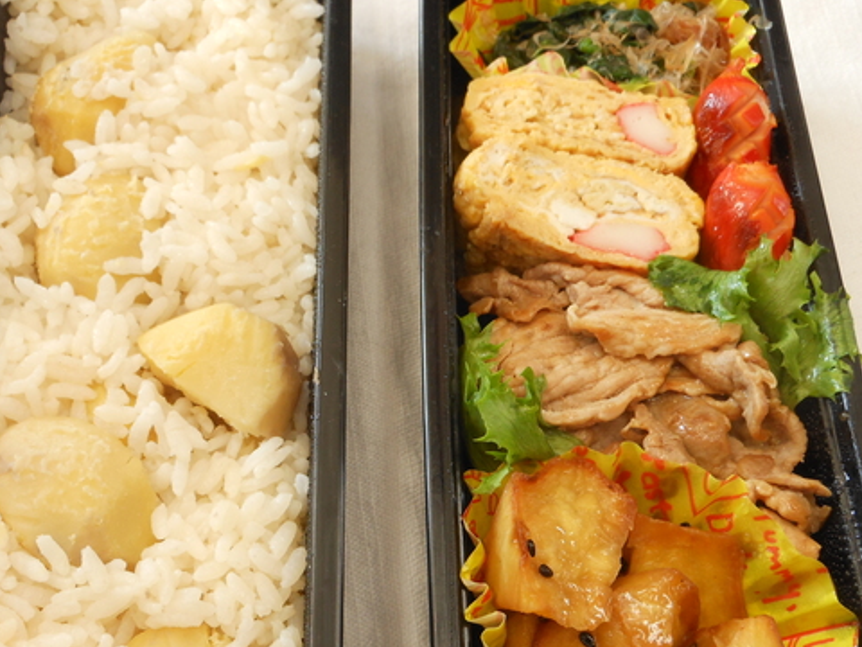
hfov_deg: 42.9
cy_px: 376
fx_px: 1096
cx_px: 400
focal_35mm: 44
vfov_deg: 32.8
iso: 160
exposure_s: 1/30
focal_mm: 5.9
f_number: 4
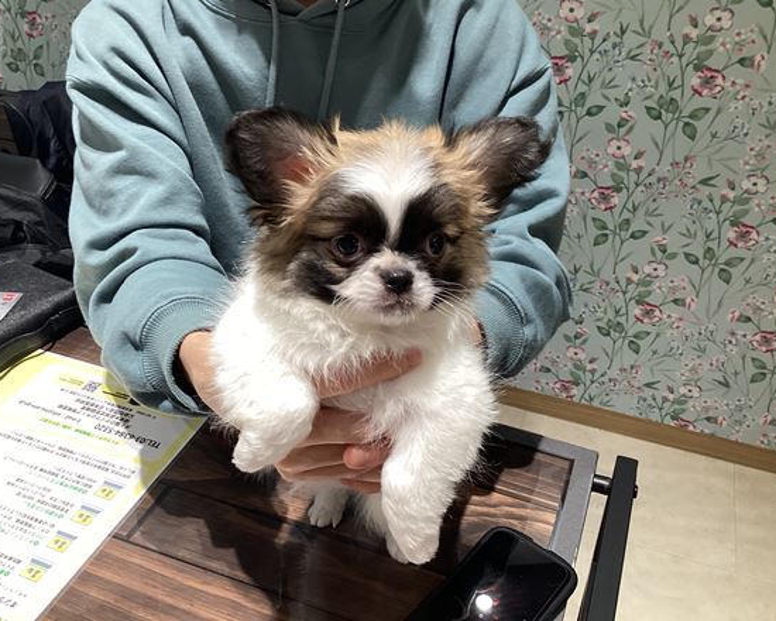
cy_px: 306
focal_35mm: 33
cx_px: 381
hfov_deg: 54.2
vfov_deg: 44.5
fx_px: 758
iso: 80
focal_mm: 3.3
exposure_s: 1/60
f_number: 2.4
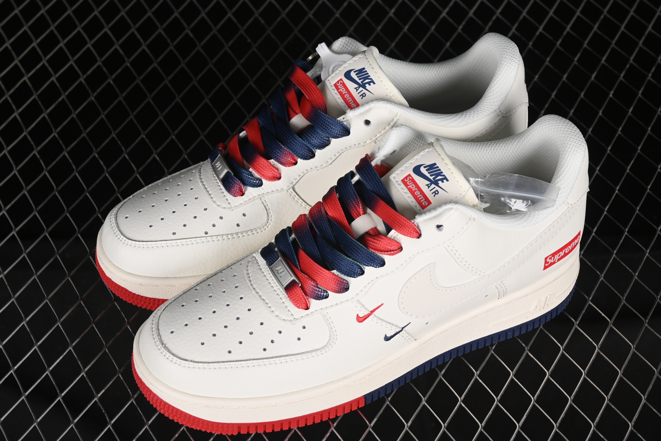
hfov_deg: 28.1
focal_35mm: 72
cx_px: 330
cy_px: 220
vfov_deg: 18.9
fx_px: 1322
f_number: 7.1
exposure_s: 1/125
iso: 160
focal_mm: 48
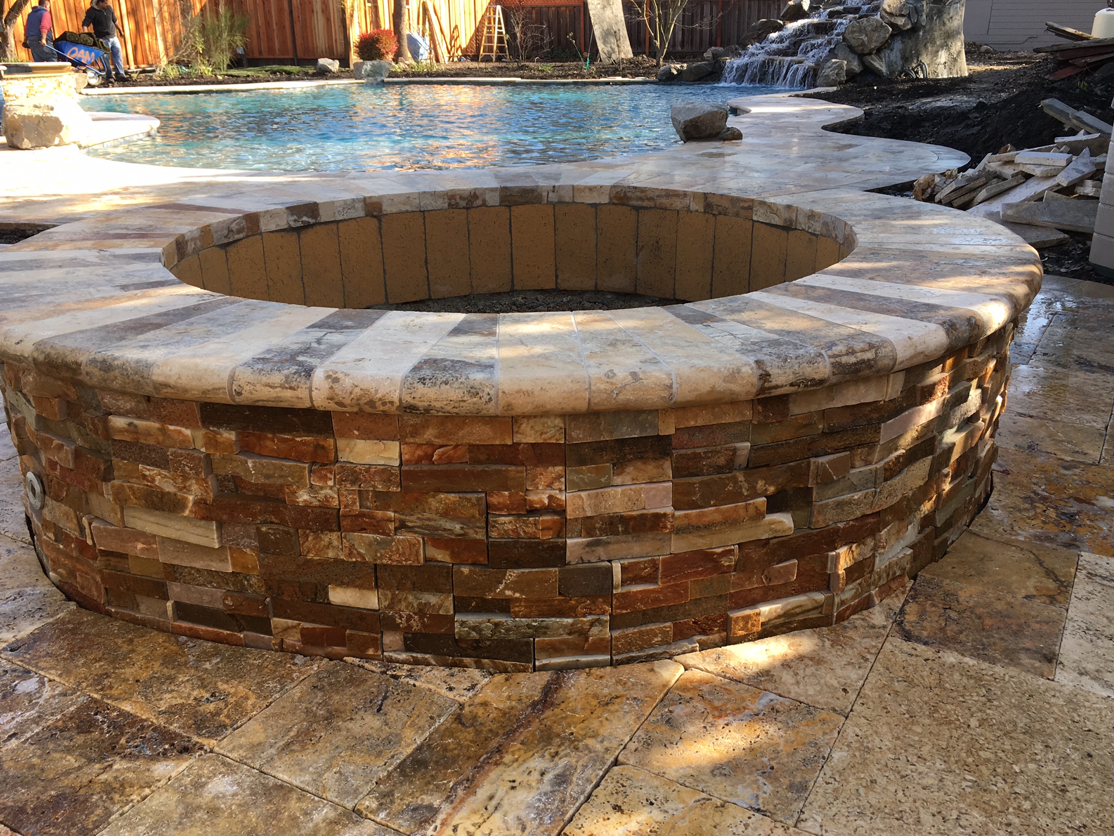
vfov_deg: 45.4
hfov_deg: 58.4
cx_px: 569
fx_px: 998
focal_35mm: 31
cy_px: 422
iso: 25
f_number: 2.2
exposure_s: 1/265
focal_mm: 4.15
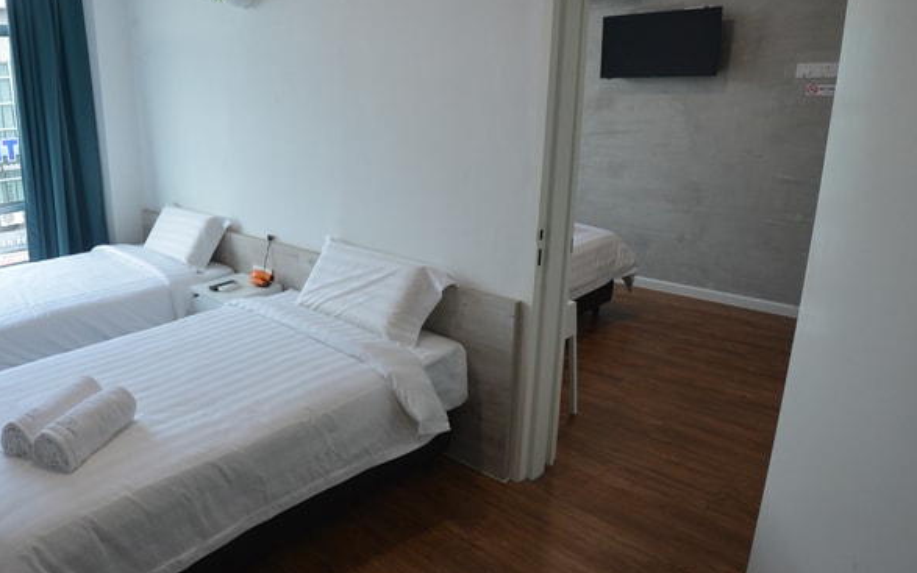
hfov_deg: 67.7
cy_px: 259
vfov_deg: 49.2
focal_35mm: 25
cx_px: 225
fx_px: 625
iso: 1600
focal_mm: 16
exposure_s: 1/60
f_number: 9
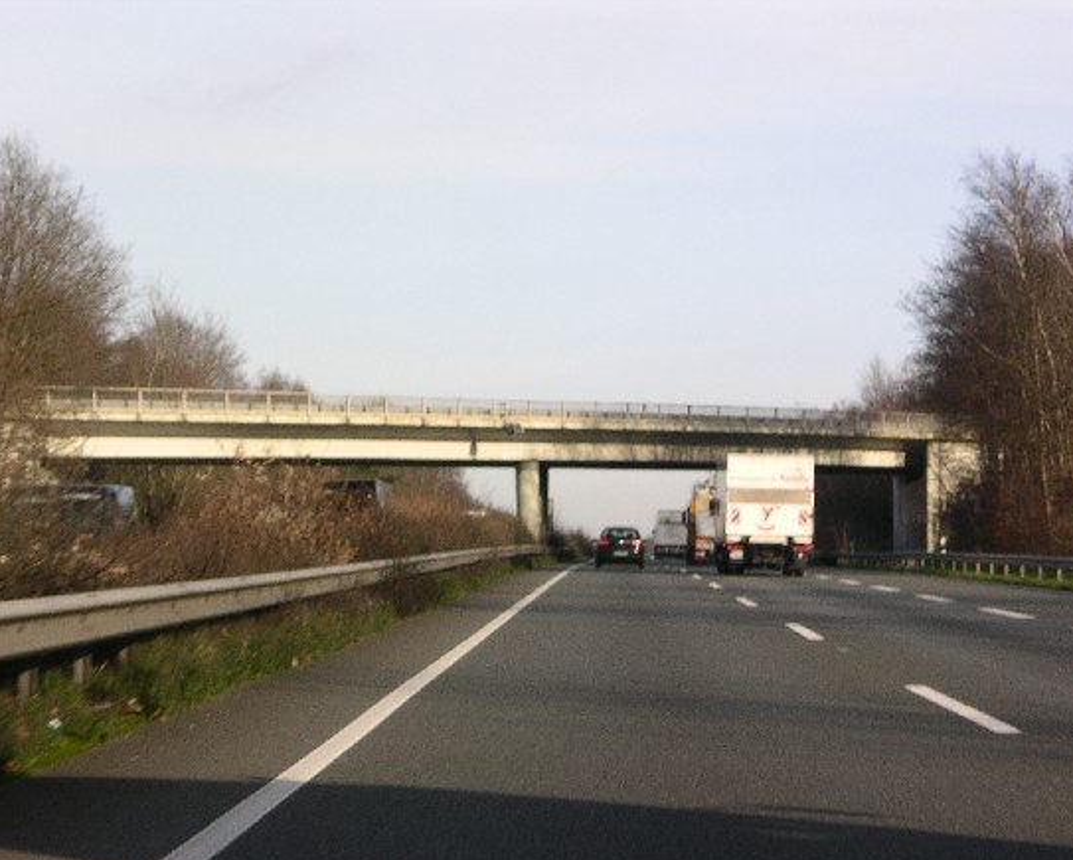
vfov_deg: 13.3
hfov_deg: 16.6
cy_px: 433
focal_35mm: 116
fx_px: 3686
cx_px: 513
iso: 50
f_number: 5.2
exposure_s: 1/180
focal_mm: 27.3
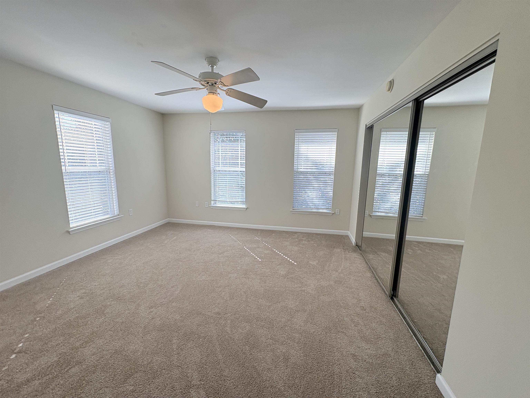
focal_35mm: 14
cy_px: 199
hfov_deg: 102.1
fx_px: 214
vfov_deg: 85.7
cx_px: 265
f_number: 2.2
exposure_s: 1/140
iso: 64
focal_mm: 2.22
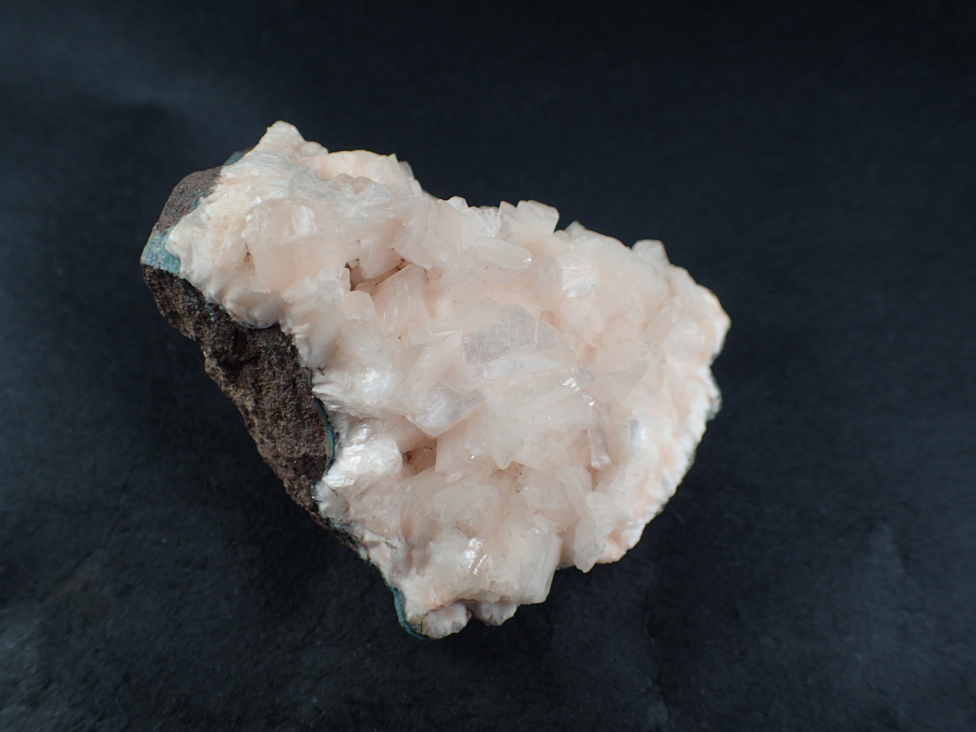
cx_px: 488
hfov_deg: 60.0
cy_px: 366
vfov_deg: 46.8
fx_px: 846
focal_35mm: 30
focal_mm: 5.5
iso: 100
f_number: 2.3
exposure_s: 1/250
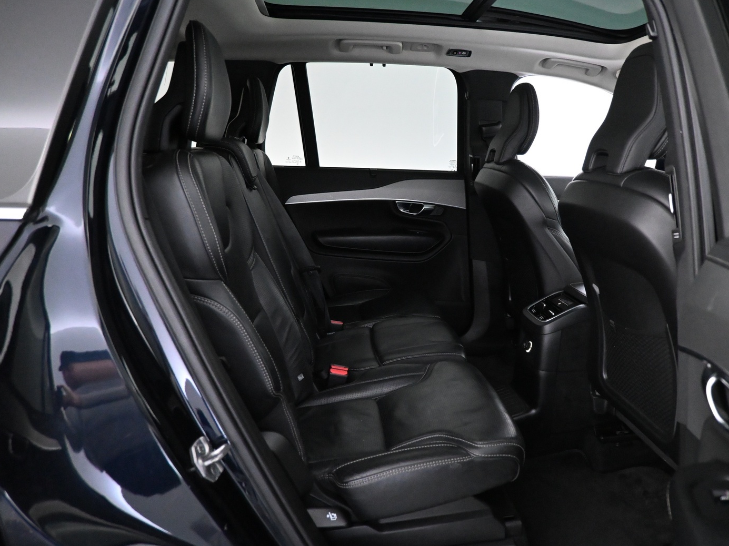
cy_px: 279
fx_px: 568
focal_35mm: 27
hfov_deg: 65.1
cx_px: 411
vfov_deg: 51.3
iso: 6400
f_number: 3.5
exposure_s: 1/60
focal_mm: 16
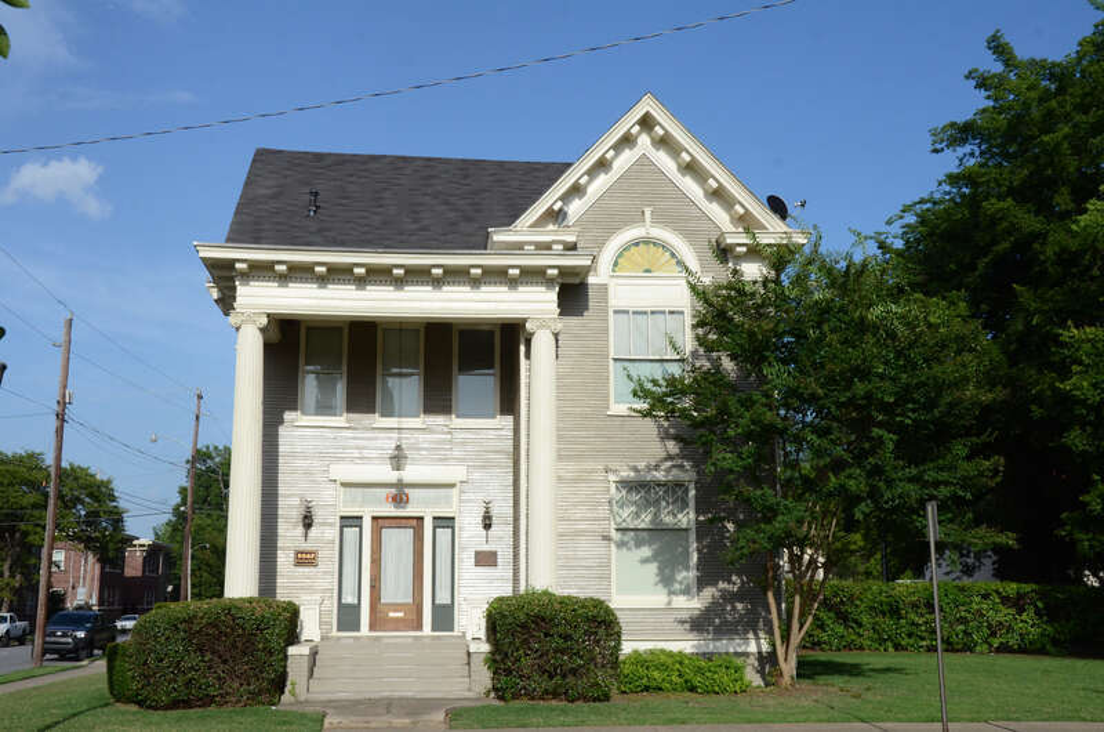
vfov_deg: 31.8
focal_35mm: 42
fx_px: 1285
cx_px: 552
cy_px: 366
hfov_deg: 46.5
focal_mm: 28
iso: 800
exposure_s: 1/1250
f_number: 11
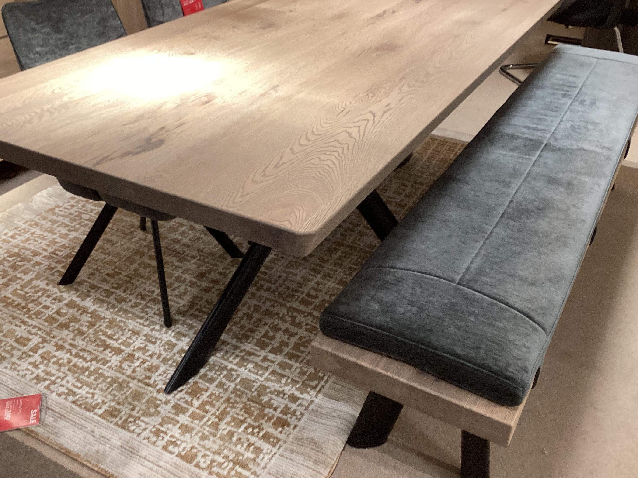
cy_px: 211
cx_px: 279
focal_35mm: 37
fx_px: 682
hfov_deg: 50.0
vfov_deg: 38.6
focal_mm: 3.3
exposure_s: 1/50
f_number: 2.4
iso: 125
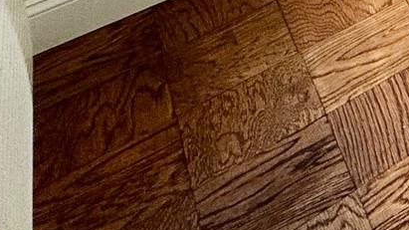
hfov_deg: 18.0
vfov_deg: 10.3
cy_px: -497
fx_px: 824
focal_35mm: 76
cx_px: 837
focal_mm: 2.22
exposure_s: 1/120
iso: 64
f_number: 2.2
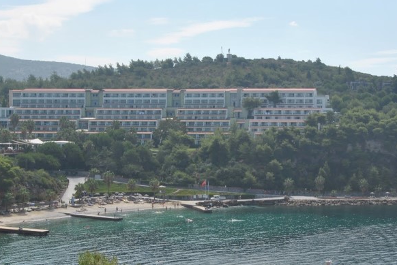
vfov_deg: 19.1
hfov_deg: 28.4
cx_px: 240
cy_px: 184
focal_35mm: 71
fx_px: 784
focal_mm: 24
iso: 100
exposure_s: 1/200
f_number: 10
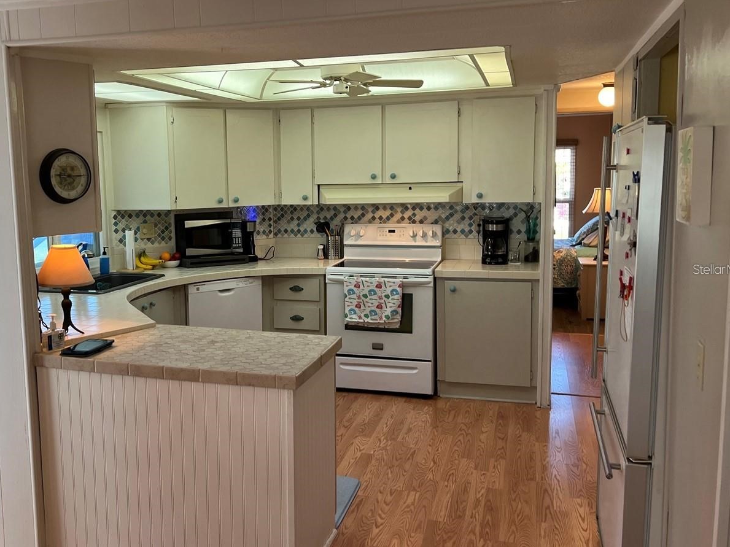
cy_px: 269
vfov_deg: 40.7
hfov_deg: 51.9
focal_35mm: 35
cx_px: 260
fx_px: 738
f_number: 1.6
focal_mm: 5.1
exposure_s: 1/120
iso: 80
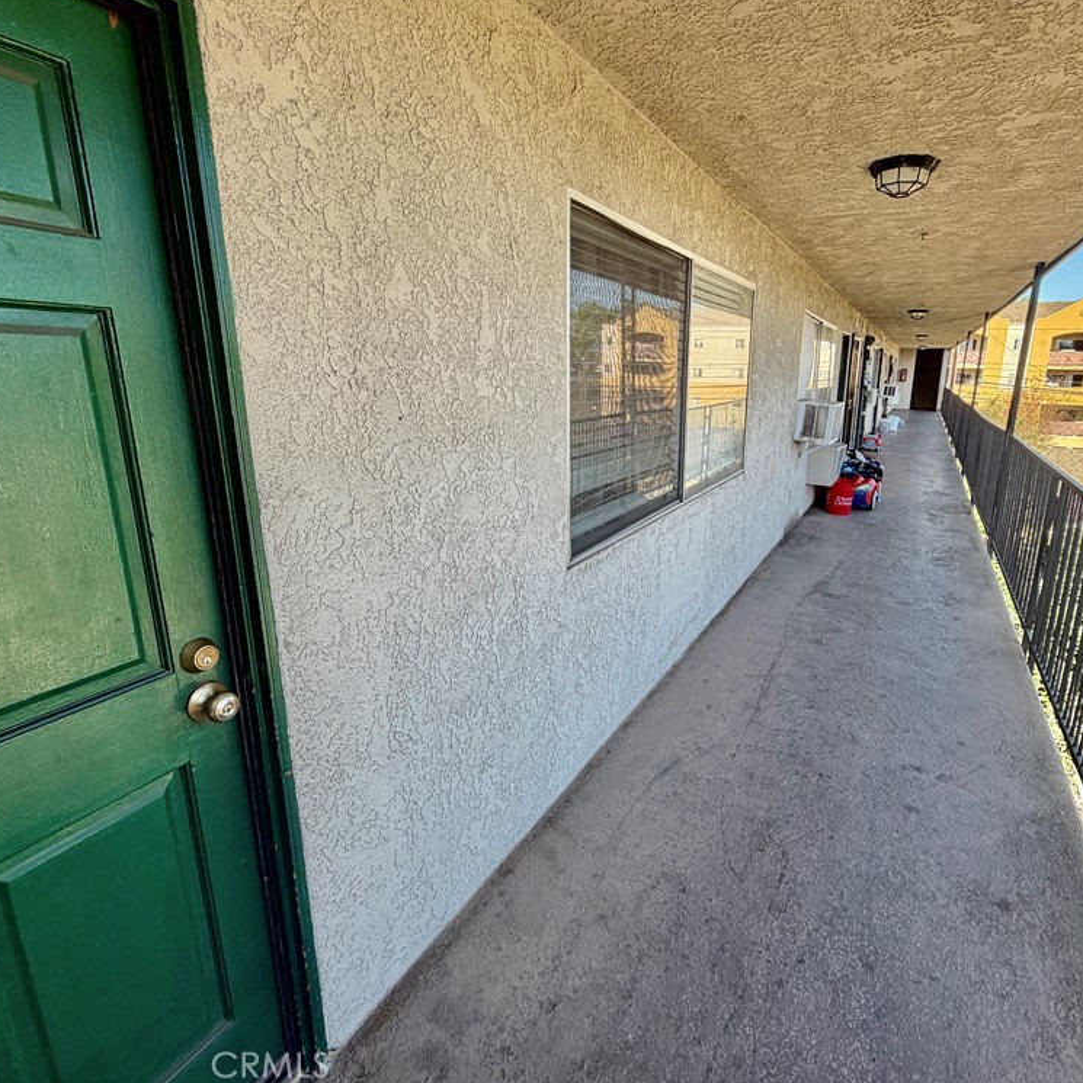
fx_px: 602
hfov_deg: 83.3
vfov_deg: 84.0
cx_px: 631
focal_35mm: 17
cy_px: 528
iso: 40
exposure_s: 1/229
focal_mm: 2.22
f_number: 2.2
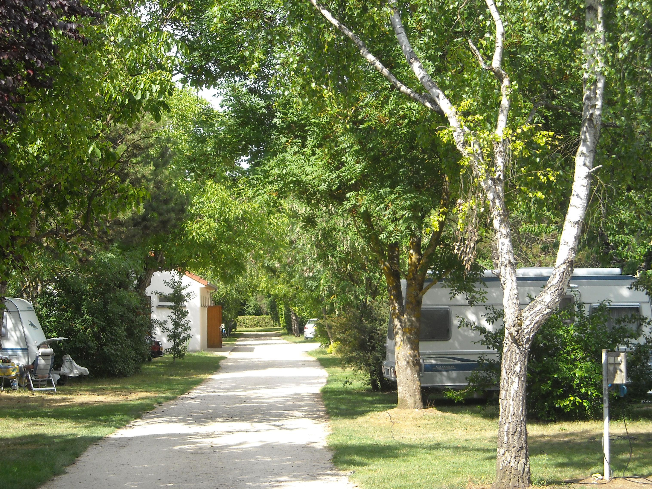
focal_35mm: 85
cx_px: 323
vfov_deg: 17.4
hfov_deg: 23.0
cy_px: 245
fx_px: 1601
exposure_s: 1/176
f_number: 4.1
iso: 64
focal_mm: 13.73
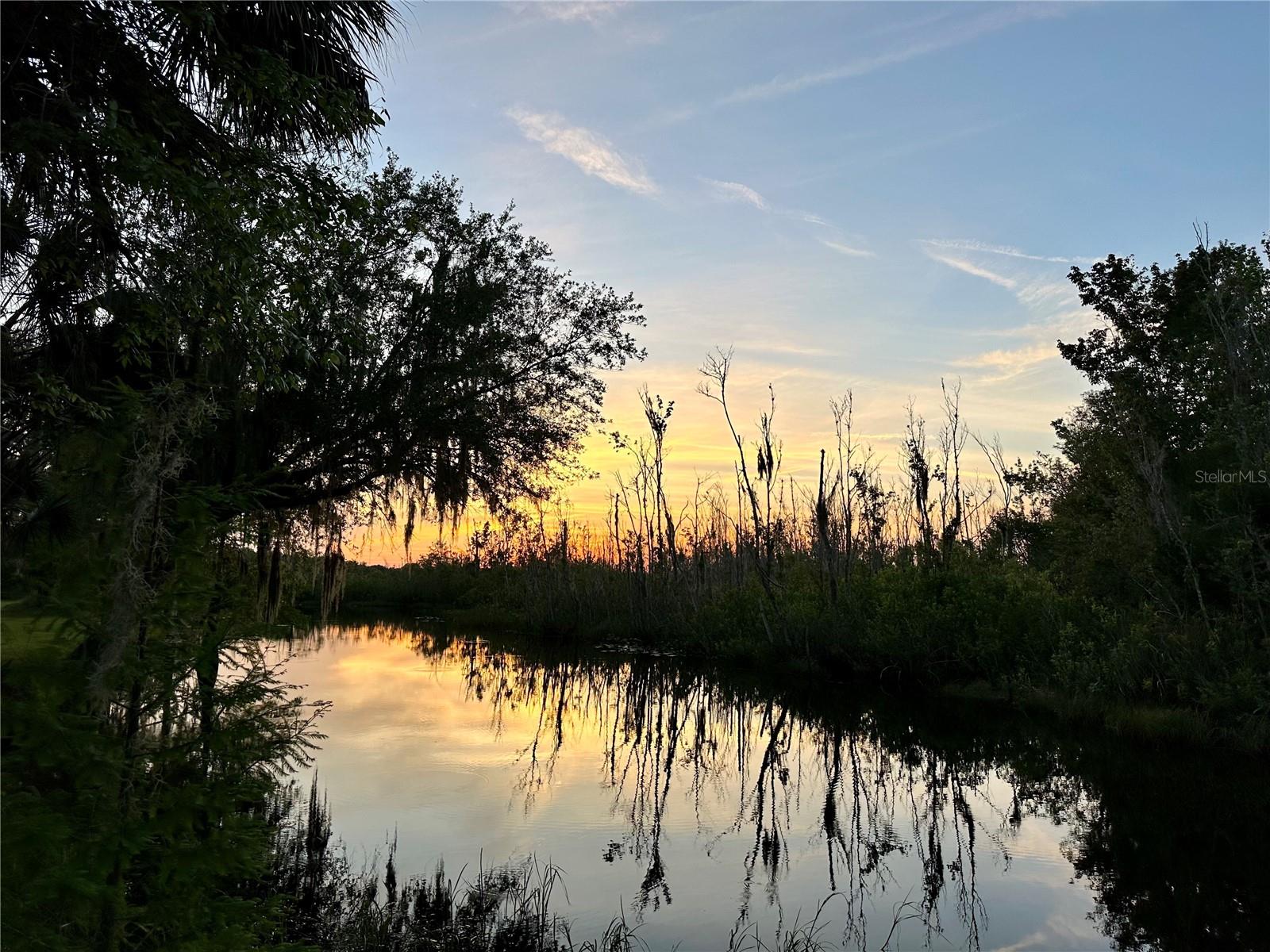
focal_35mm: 24
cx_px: 635
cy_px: 476
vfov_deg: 56.8
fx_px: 881
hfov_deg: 71.6
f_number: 1.78
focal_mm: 6.86
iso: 80
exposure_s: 1/467
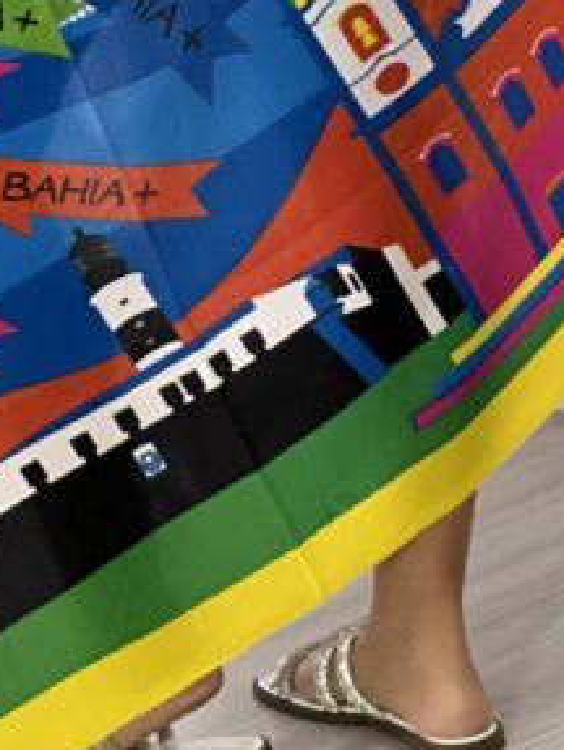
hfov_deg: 6.0
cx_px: 144
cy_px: -432
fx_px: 5419
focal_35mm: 250
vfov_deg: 7.7
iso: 100
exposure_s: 1/120
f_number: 2.8
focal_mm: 9
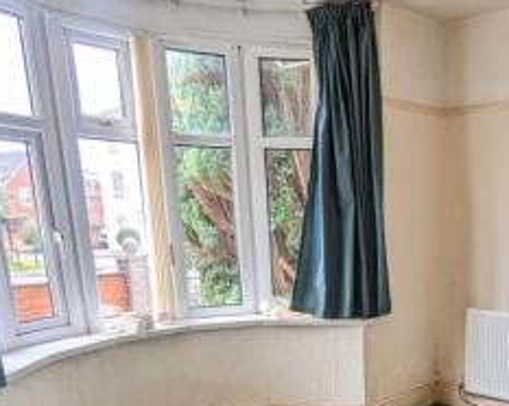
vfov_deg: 35.4
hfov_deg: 44.4
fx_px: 587
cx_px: 415
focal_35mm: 39
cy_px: 383
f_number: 2.2
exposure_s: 1/100
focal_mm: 2.35
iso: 52
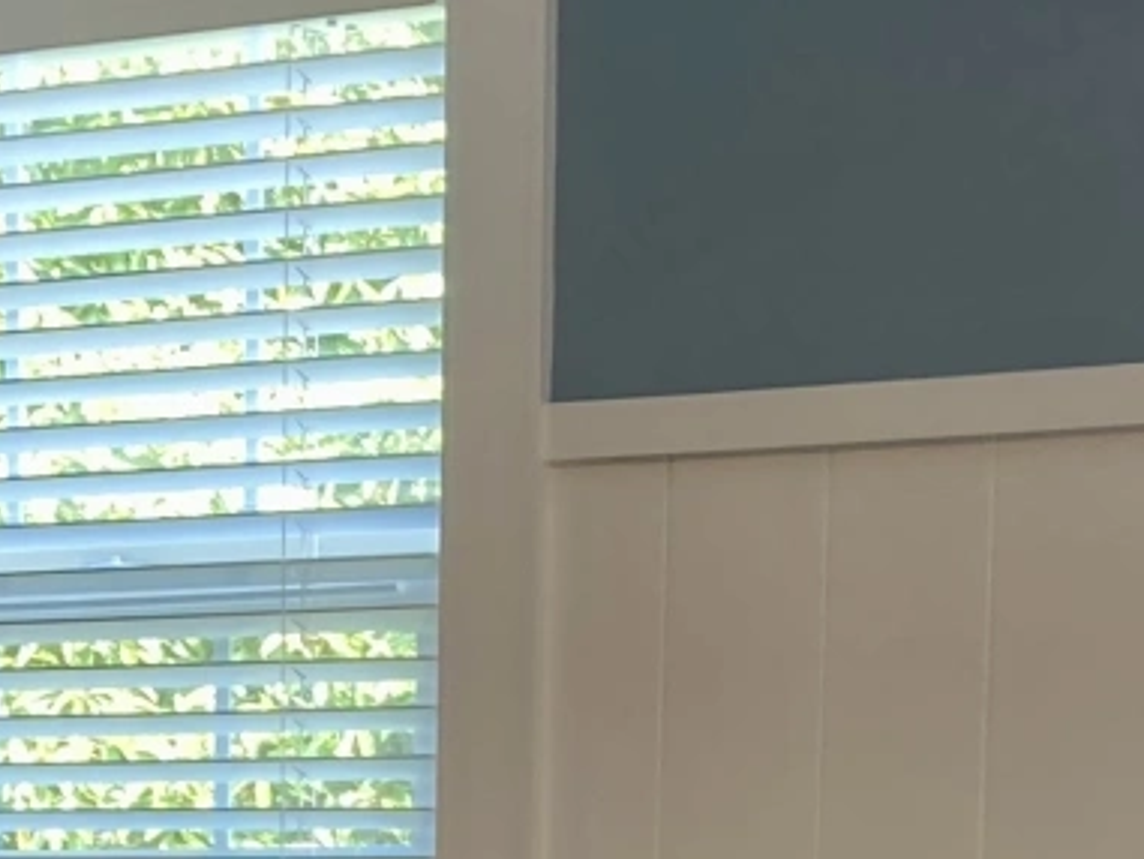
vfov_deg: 9.9
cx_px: 63
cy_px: 1655
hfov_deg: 13.8
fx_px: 4661
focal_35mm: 141
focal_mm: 3.99
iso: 64
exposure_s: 1/50
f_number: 1.8
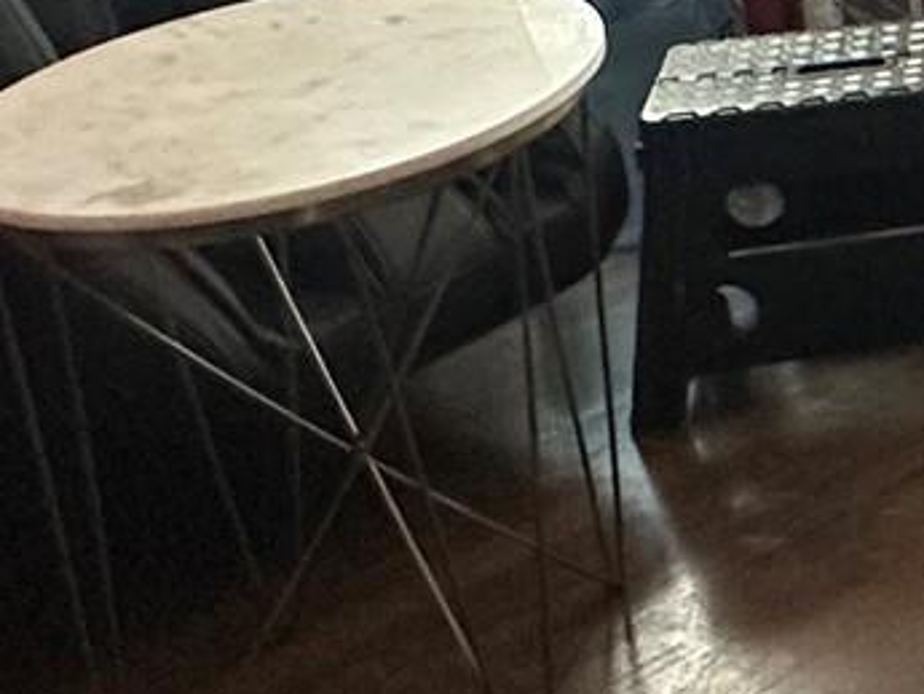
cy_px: -319
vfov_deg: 16.4
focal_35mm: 83
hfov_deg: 18.4
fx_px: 2216
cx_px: 1671
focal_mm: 2.22
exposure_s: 1/99
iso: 250
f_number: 2.2
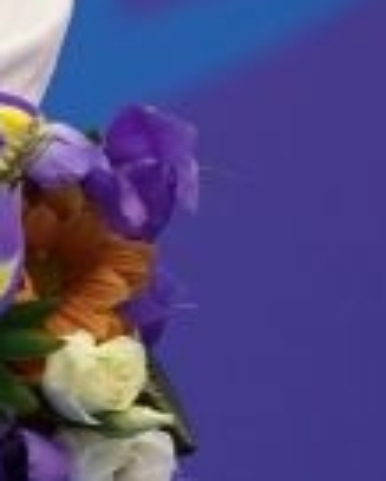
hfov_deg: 0.3
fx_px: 71021
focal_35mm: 4979
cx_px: -992
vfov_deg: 0.4
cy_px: -1057
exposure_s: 1/500
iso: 500
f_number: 2.8
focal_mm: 400
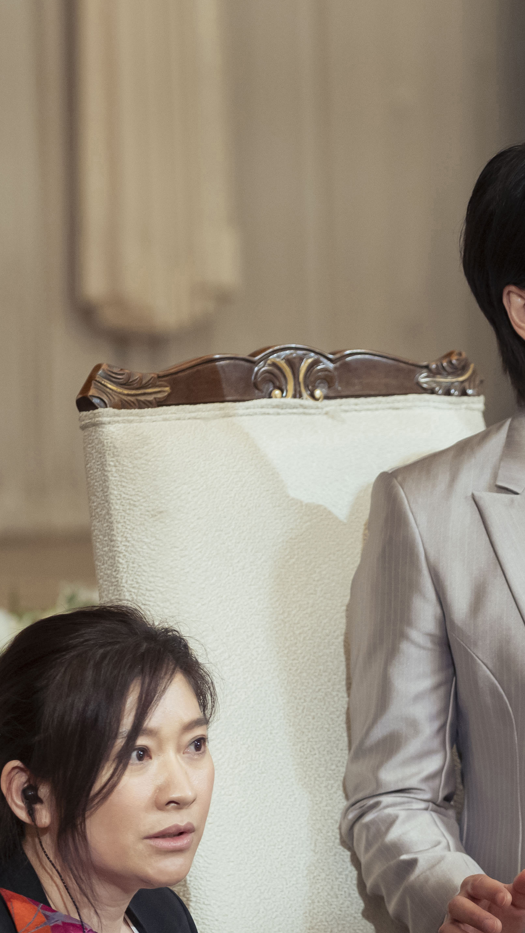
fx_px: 6533
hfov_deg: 4.6
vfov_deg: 8.2
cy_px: 508
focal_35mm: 264
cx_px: 679
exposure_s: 1/160
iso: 2000
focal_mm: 120
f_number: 3.5
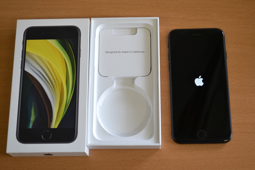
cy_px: 85
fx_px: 446
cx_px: 128
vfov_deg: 21.6
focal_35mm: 63
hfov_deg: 31.9
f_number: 5.3
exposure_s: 1/30
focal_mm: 42
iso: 400
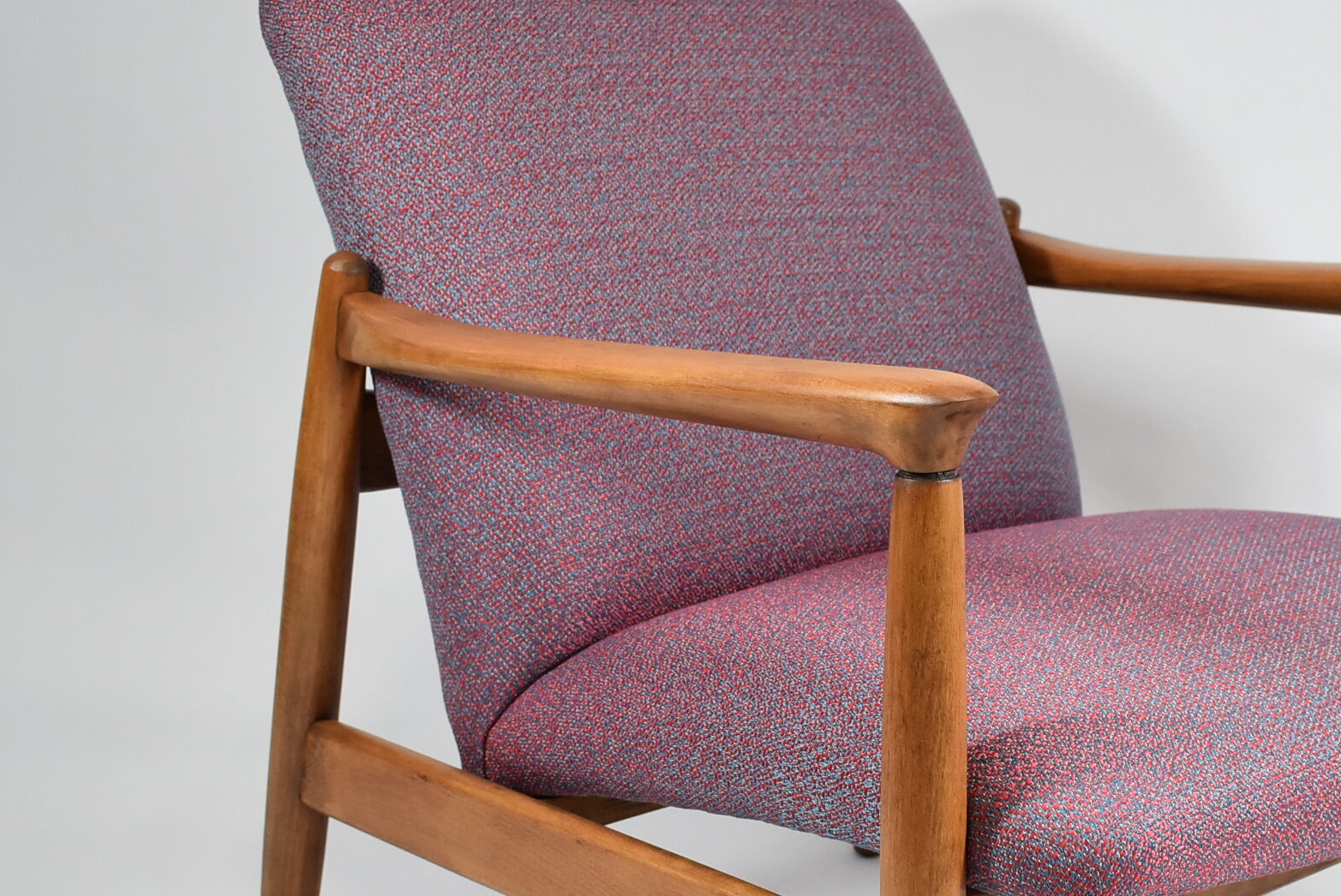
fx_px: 2459
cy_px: 684
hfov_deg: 30.2
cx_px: 931
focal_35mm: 66
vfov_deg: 20.5
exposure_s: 1/125
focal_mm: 23
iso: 900
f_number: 4
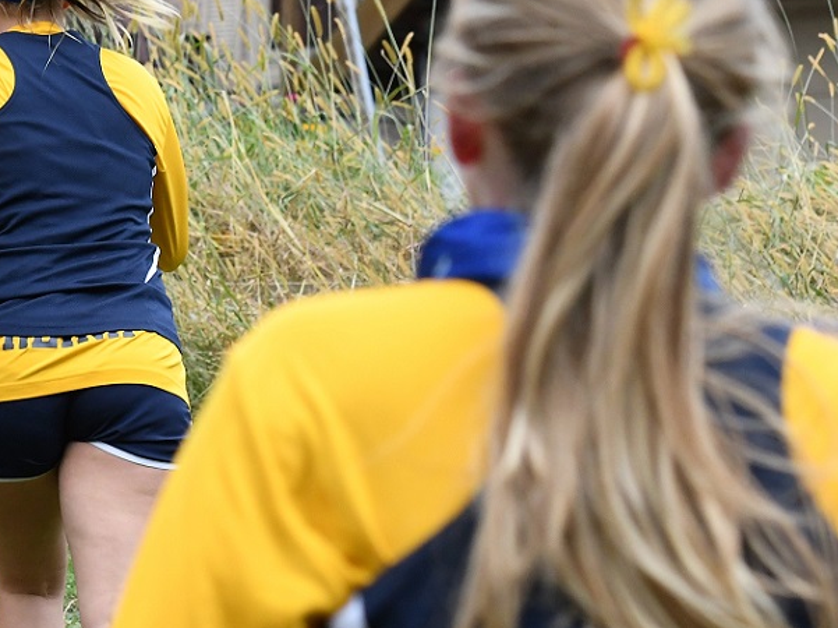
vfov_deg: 7.1
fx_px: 5081
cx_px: 195
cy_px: 251
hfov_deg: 9.4
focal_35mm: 210
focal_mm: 80
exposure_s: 1/800
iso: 1400
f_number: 6.3
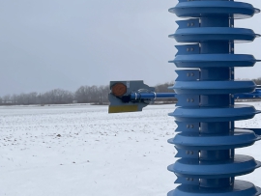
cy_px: 18
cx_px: 300
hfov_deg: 23.5
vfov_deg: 18.8
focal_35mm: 77
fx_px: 581
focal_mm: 4.2
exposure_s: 1/4831
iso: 32
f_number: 1.6
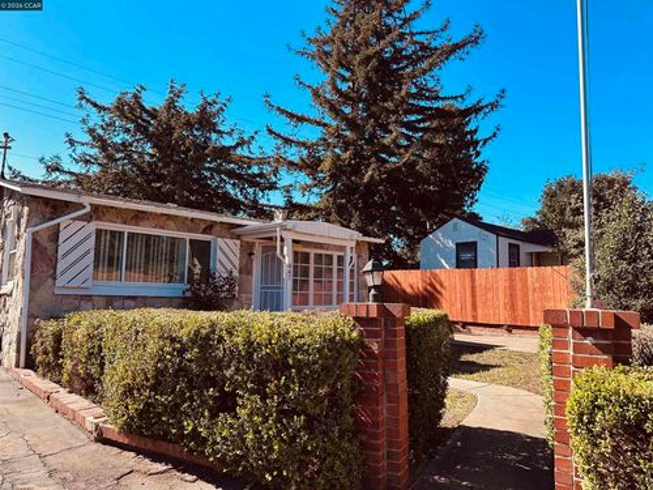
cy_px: 245
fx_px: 453
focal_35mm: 24
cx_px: 326
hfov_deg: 71.6
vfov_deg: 56.8
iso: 80
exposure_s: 1/1949
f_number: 1.78
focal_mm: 6.86
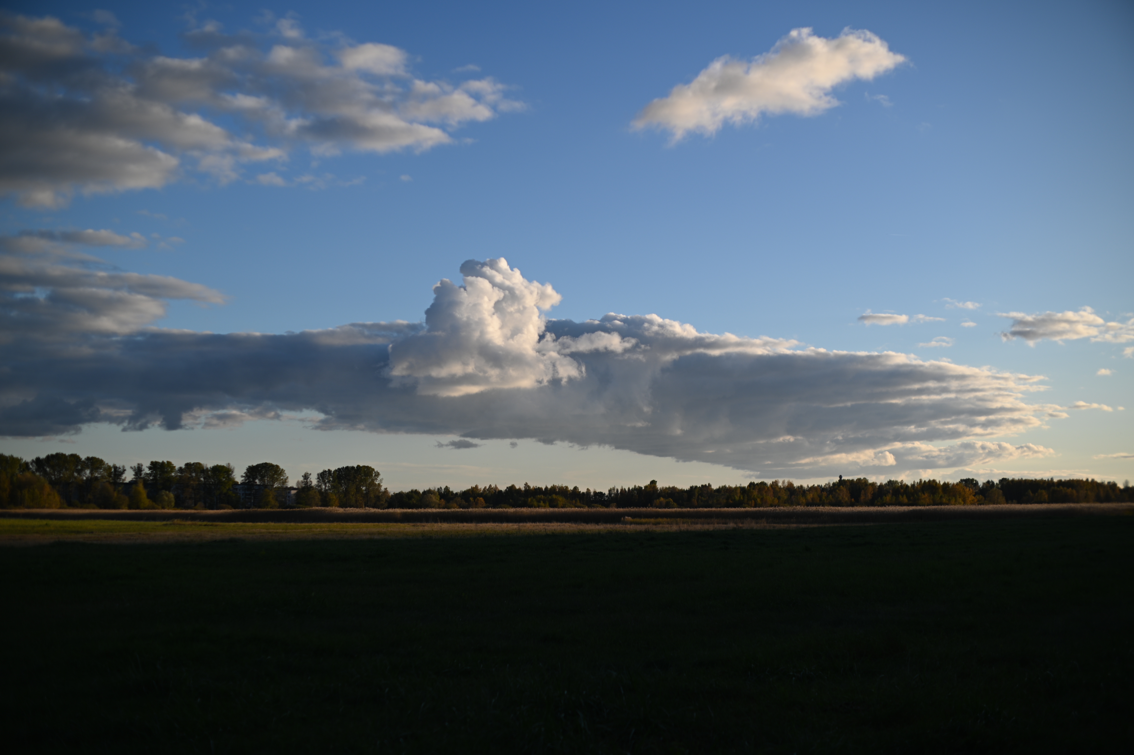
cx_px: 567
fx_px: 1574
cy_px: 378
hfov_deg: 39.6
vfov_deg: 27.0
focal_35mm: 50
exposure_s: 1/6400
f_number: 1.4
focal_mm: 50
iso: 100
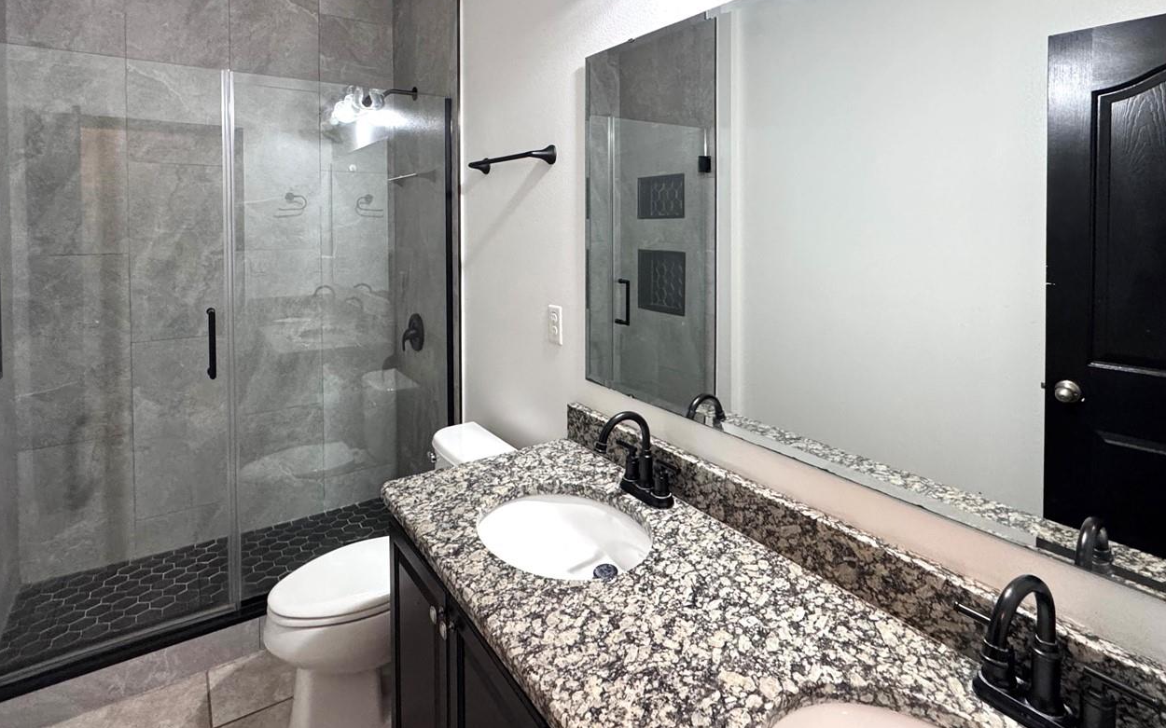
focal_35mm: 19
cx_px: 577
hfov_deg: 88.0
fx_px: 604
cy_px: 238
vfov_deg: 60.6
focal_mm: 2.22
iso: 400
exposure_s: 1/60
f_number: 2.2
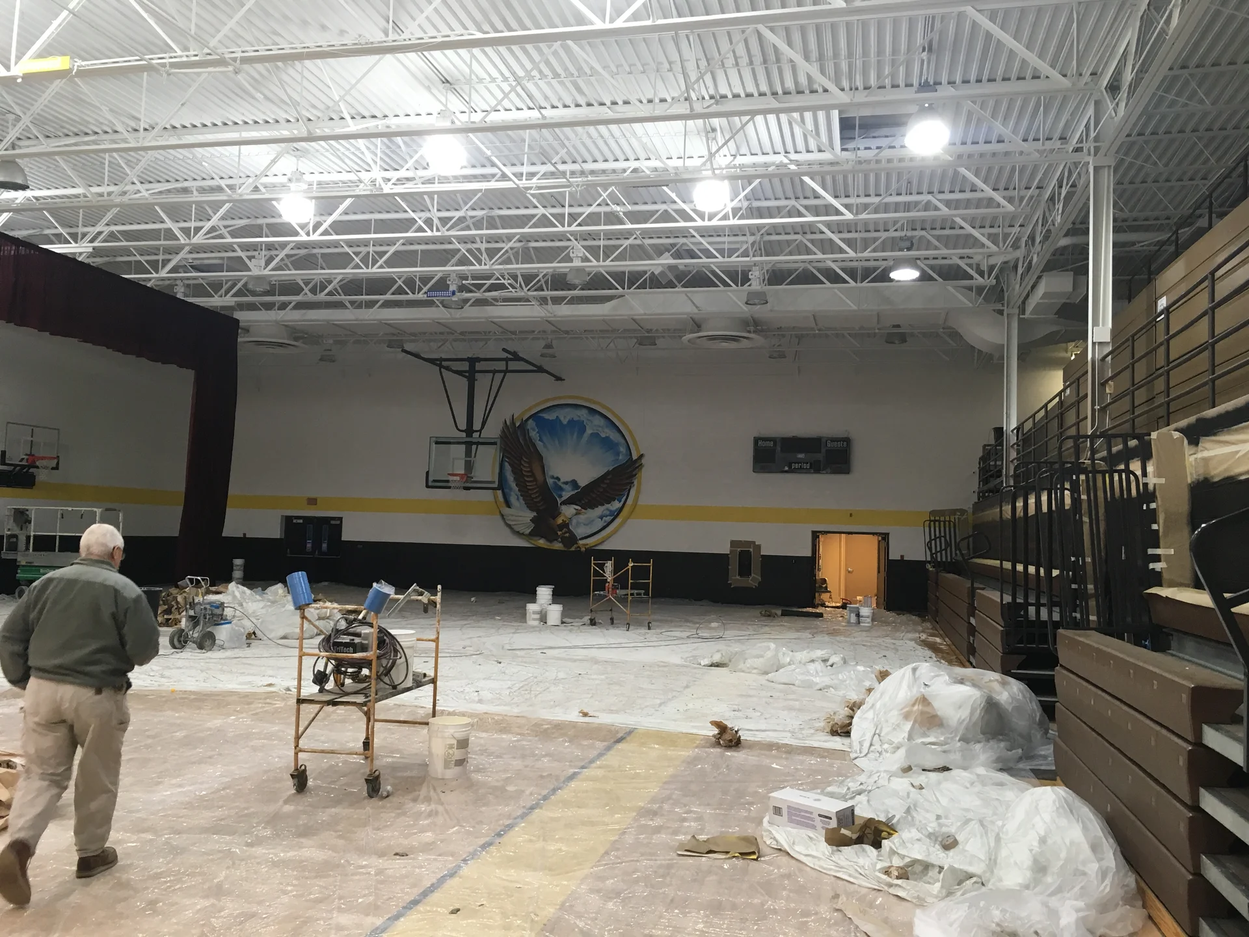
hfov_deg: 61.7
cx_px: 624
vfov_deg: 48.2
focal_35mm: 29
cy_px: 468
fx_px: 1046
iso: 64
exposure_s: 1/30
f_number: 2.2
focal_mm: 4.15
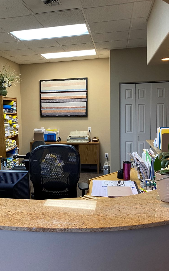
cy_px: 135
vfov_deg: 52.7
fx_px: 273
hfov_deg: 33.7
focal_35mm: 37
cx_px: 42
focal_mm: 4.25
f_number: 1.8
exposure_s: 1/60
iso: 100
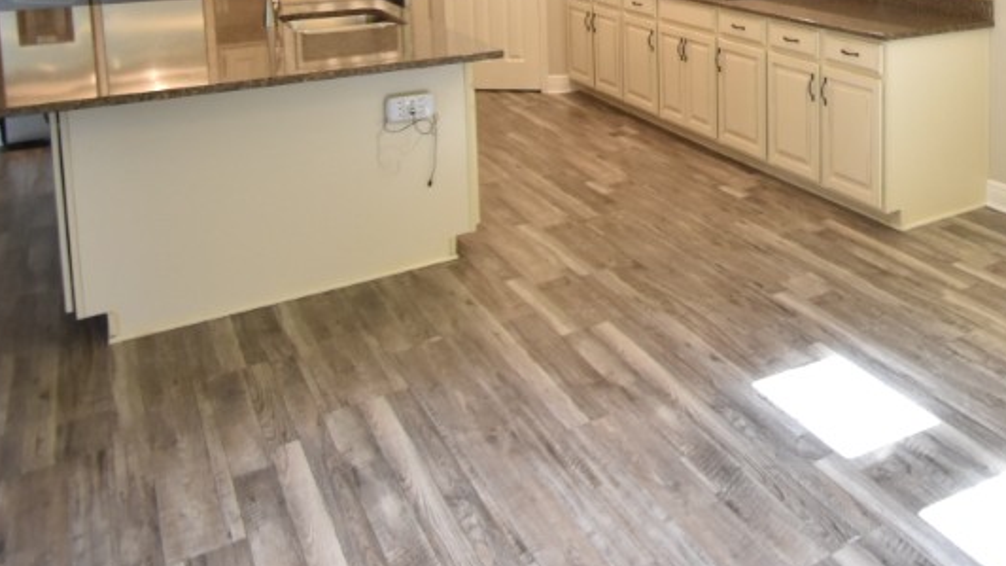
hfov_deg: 48.1
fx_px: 907
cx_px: 1002
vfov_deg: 30.8
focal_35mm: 34
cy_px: -59
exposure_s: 1/90
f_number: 3.5
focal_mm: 10
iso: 800
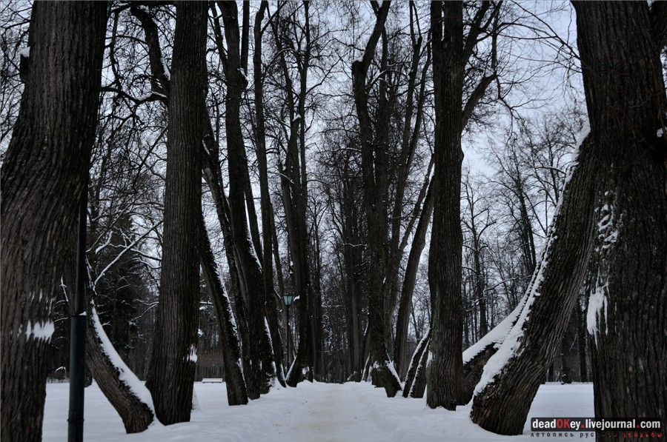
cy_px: 221
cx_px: 334
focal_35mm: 36
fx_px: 666
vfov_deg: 36.8
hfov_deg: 53.2
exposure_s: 1/400
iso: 320
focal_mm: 24
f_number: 4.5
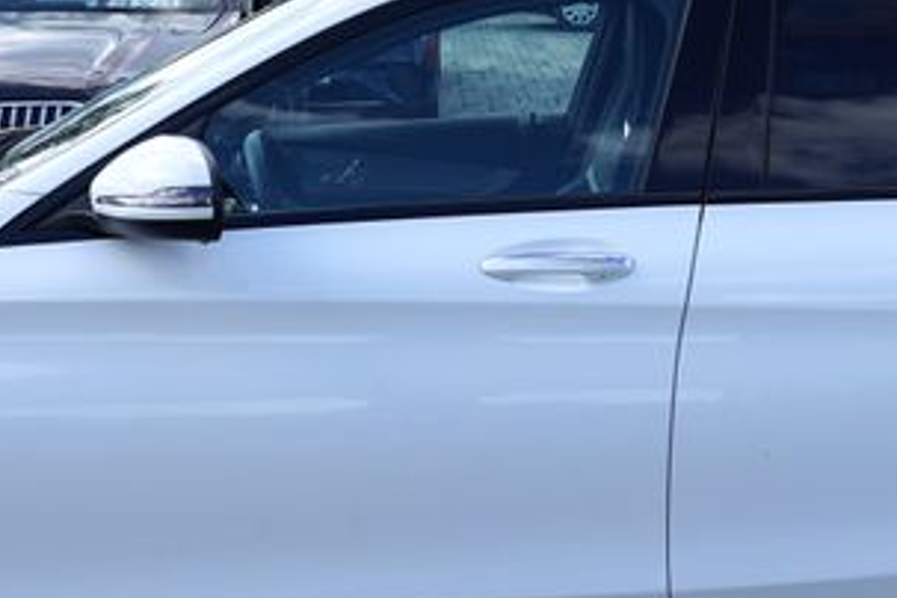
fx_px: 2018
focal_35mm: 81
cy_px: 58
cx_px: 509
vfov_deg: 16.6
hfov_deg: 25.0
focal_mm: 24
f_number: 7.1
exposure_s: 1/200
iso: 100
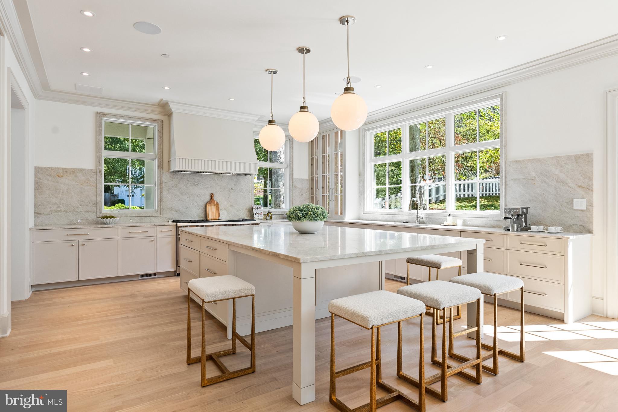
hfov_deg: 84.0
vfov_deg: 62.0
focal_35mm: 20
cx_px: 309
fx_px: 343
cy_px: 206
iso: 500
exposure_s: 1/25
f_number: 8
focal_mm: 20
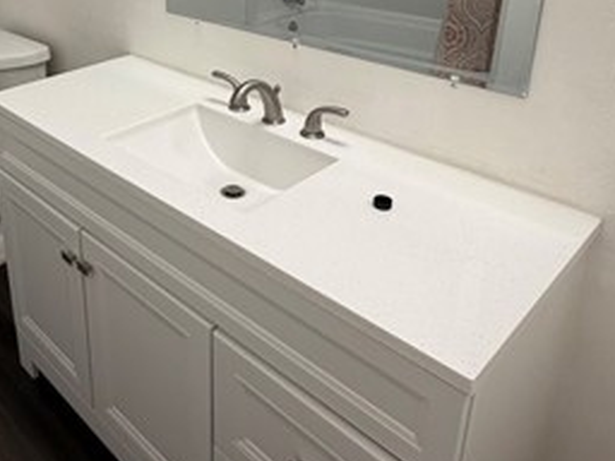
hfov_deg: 50.8
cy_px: 70
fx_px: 622
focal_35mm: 35
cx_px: 168
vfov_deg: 38.6
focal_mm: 2.22
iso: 200
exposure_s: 1/120
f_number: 2.2
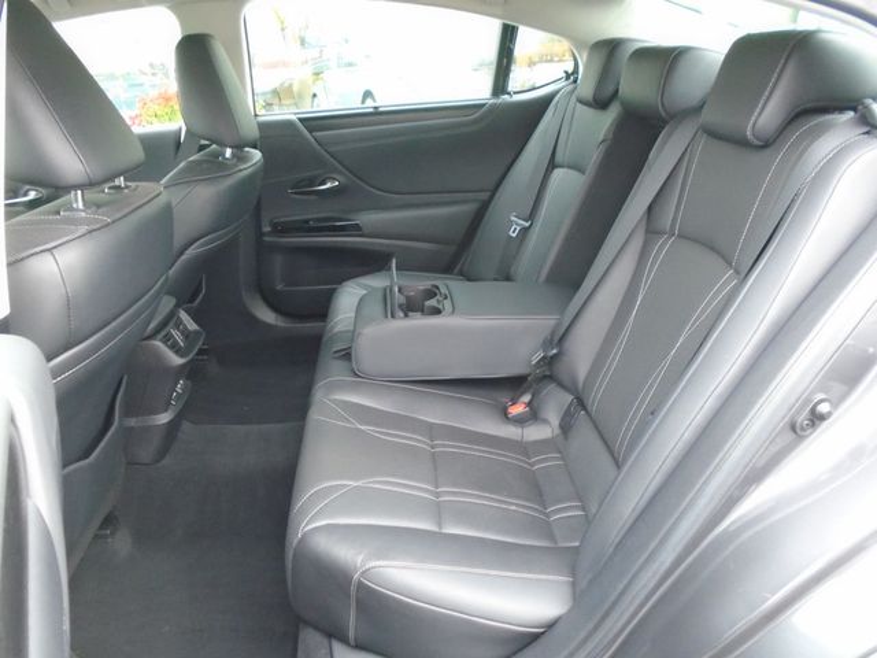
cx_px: 438
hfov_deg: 67.3
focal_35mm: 26
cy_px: 329
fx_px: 659
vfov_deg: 53.1
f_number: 3.2
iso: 400
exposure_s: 1/25
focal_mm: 4.6
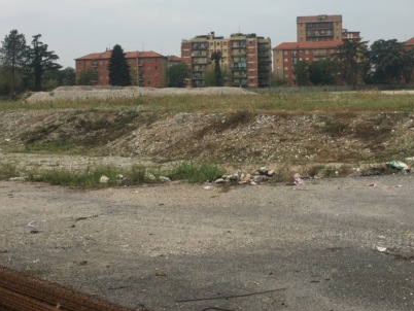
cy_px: 81
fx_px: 586
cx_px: 250
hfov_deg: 38.7
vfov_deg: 29.3
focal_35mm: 49
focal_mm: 4.15
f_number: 2.2
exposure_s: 1/905
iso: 25
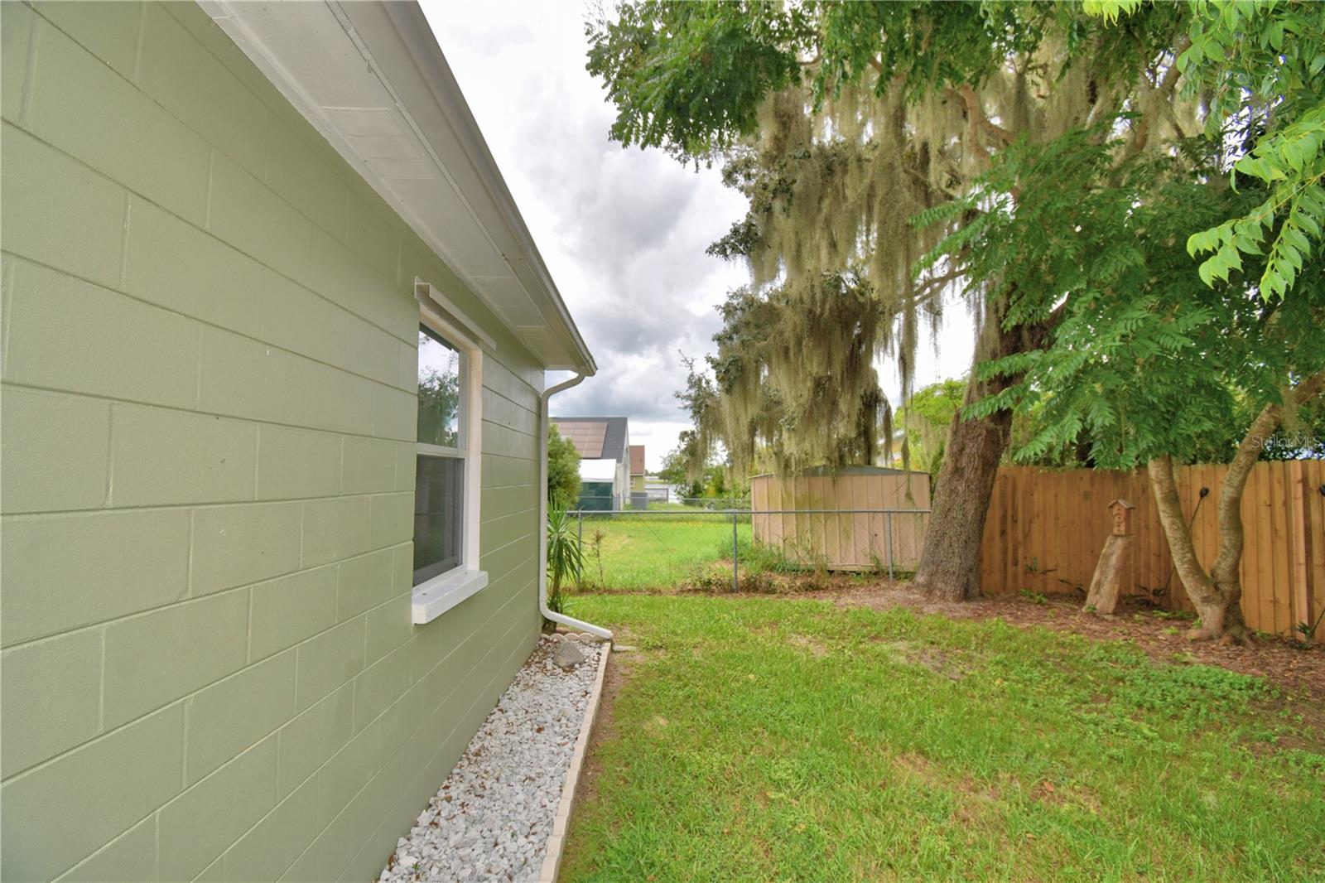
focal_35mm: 15
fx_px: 552
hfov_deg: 100.4
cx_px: 662
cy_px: 442
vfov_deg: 77.3
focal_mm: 10
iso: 100
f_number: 6.3
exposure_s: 1/250
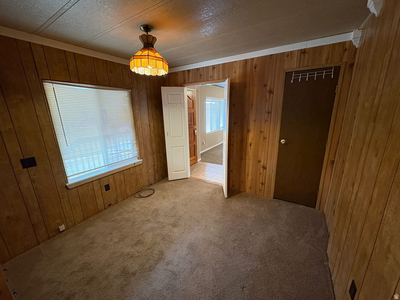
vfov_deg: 85.7
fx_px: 162
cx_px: 200
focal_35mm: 14
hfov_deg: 102.1
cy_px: 150
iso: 800
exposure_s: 1/60
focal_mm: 2.22
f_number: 2.2
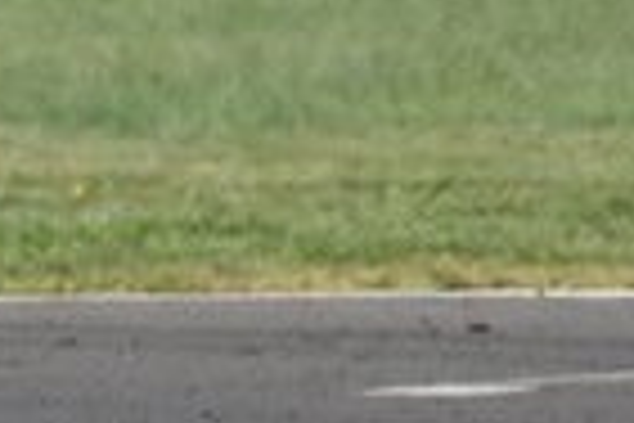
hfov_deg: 0.5
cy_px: 297
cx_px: -1003
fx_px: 74982
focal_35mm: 4258
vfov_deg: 0.3
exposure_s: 1/640
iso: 400
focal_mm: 500
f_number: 11
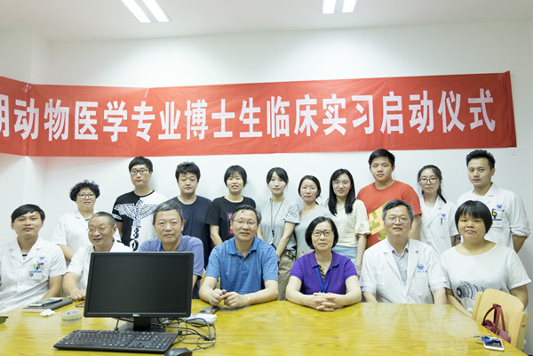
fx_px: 370
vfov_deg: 51.3
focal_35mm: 25
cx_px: 266
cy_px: 178
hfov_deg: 71.5
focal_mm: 16.7
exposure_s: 1/30
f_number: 3.5
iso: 2000
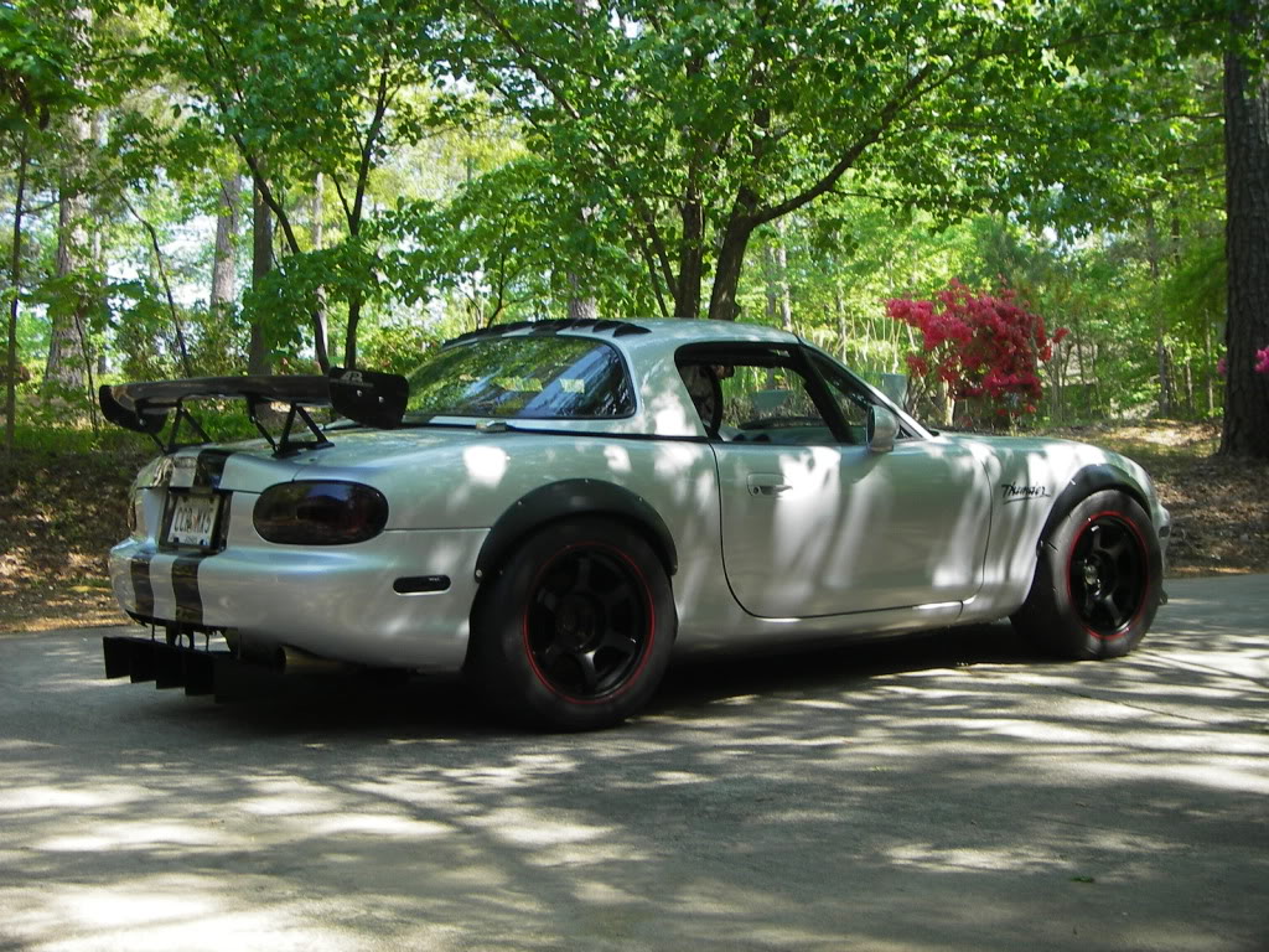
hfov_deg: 39.7
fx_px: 1760
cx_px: 634
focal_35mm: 48
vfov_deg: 30.3
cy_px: 476
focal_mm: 8.1
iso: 50
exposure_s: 1/100
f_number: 3.5
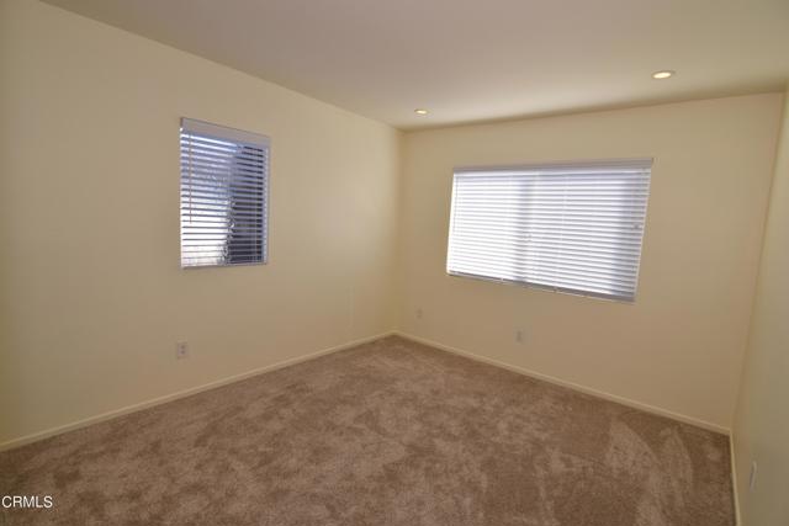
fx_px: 362
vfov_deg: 72.1
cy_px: 263
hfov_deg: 95.0
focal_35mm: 16
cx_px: 394
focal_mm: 11
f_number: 5.6
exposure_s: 1/125
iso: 220
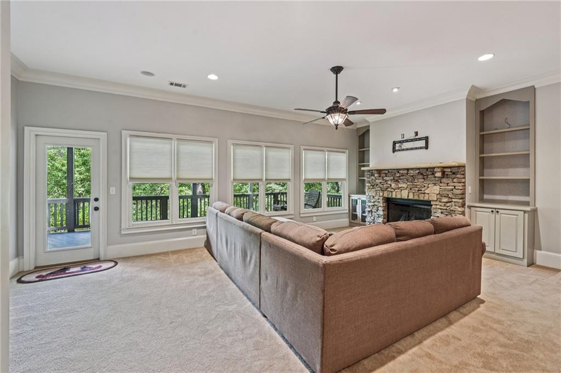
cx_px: 280
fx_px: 218
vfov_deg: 81.1
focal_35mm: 14
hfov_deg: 104.3
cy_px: 186
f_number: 8
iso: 320
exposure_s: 1/3
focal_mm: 14
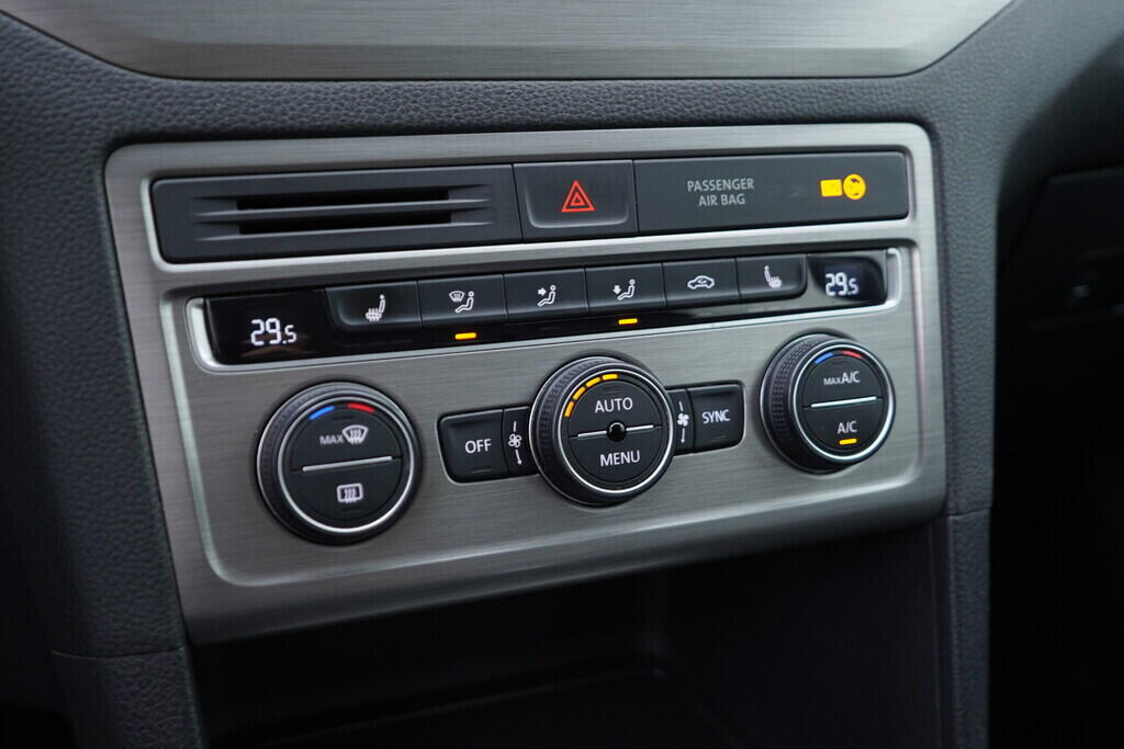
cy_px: 374
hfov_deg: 53.1
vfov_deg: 36.9
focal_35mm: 36
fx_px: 1124
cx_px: 562
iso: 250
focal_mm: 24
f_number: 2.8
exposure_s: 1/40
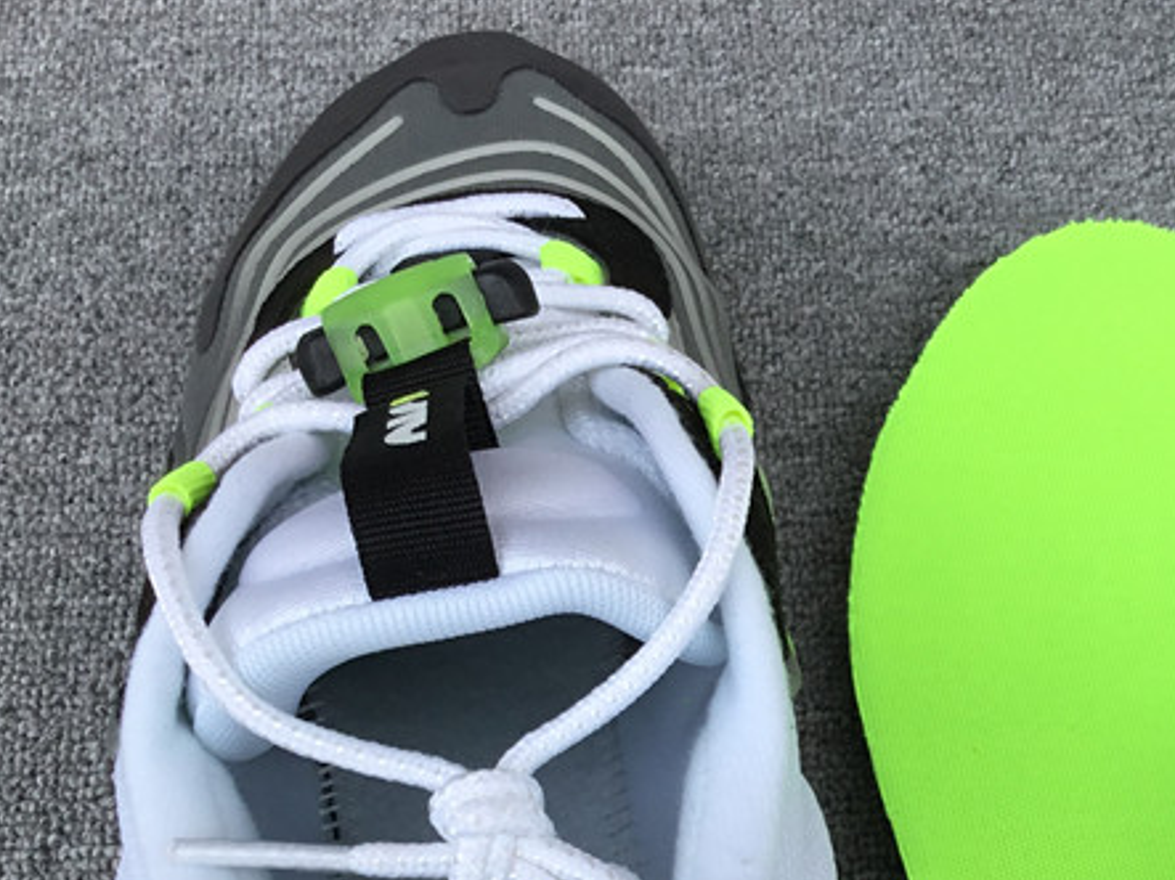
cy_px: 860
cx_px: 915
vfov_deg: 22.5
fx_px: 2138
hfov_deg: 30.1
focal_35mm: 63
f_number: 2.4
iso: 25
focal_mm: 3.3
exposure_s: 1/443
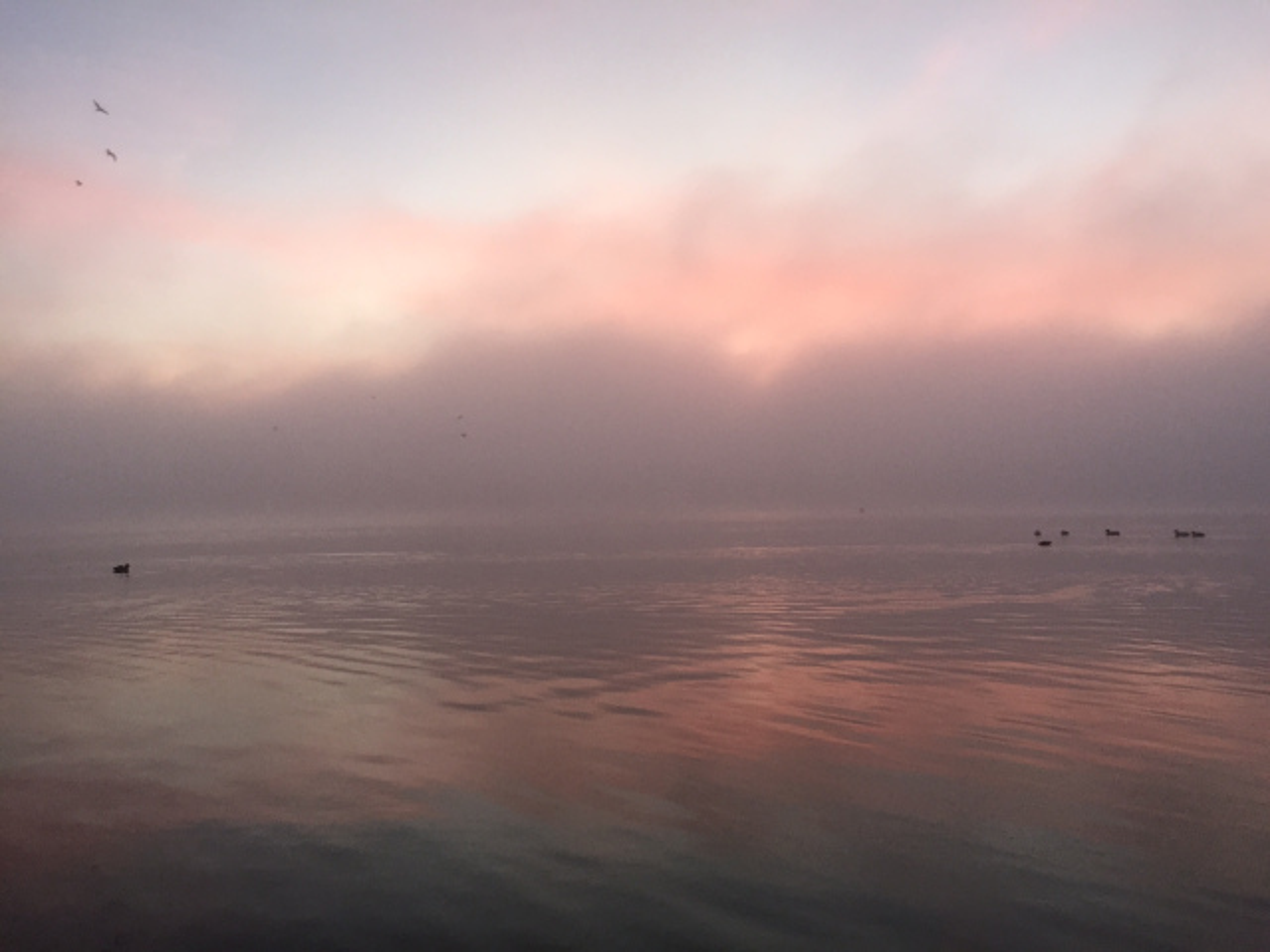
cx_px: 635
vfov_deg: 48.2
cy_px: 476
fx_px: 1064
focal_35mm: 29
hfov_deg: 61.7
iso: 100
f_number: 2.2
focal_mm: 4.15
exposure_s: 1/30
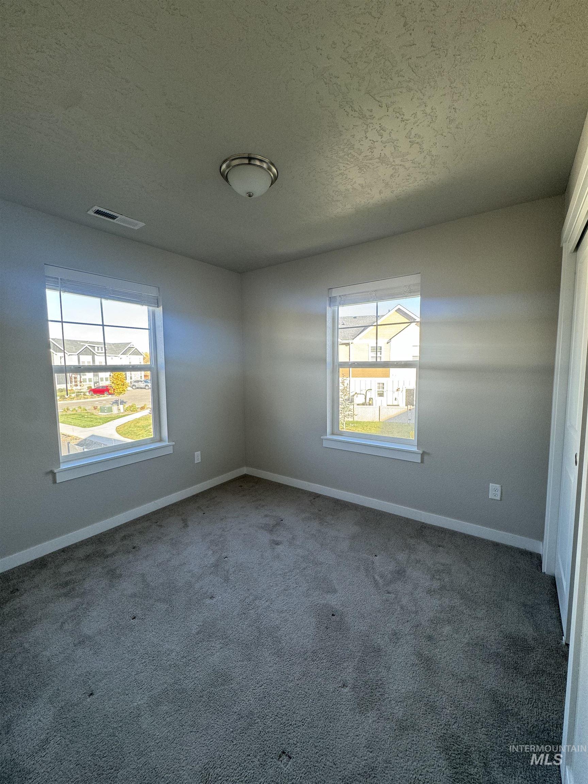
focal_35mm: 14
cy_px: 392
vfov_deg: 102.1
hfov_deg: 85.7
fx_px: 317
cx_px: 294
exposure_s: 1/99
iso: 80
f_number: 2.2
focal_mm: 2.22
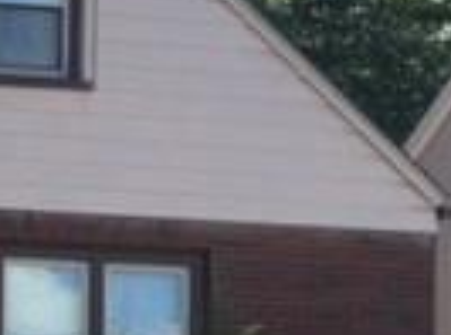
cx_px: -444
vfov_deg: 10.3
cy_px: 437
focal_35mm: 140
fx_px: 1819
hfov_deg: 12.5
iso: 32
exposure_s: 1/879
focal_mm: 4.15
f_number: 2.2
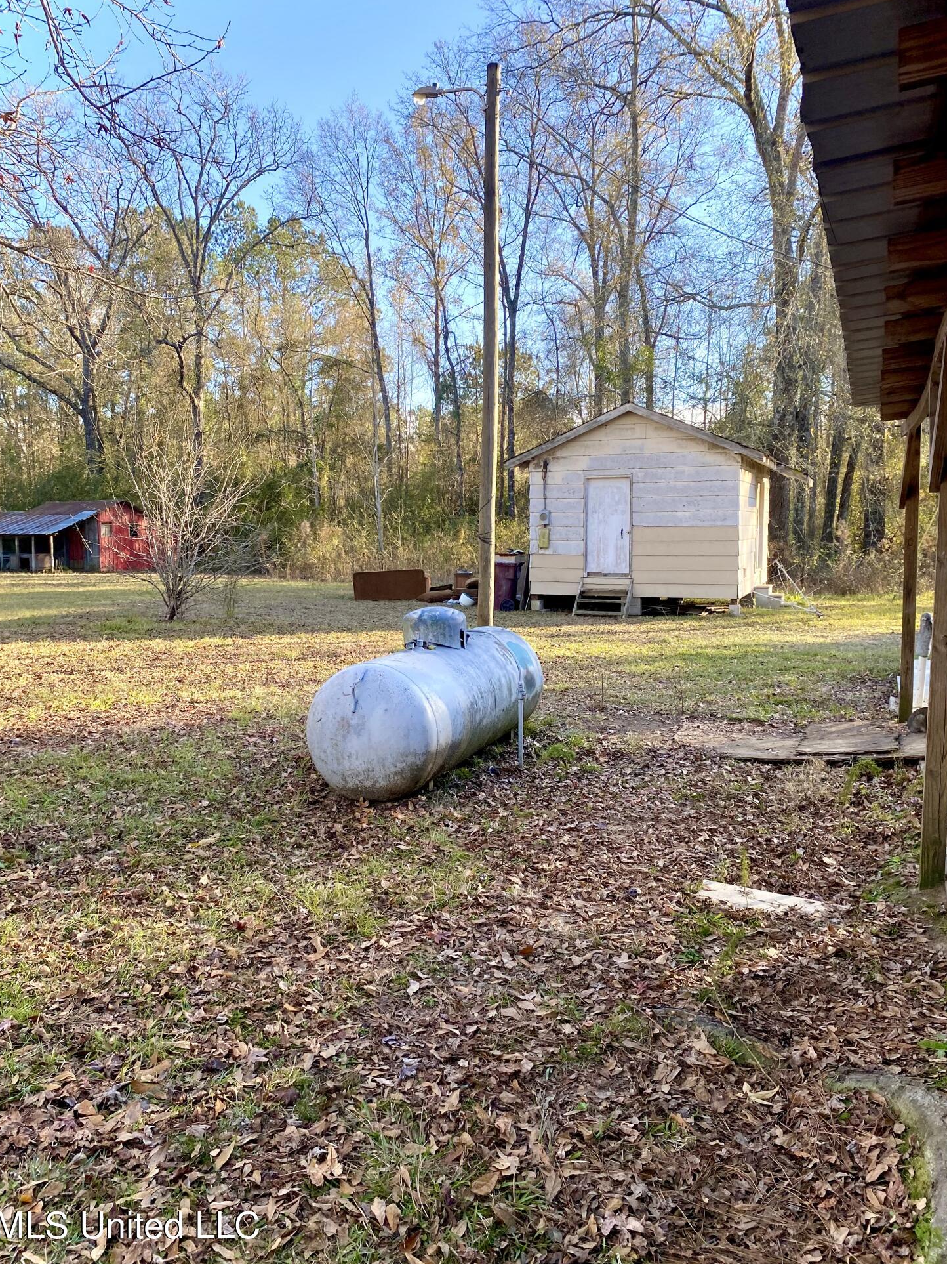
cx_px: 482
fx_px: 985
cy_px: 629
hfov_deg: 51.3
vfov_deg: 65.3
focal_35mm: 27
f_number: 1.8
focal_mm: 4.25
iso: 32
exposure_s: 1/333
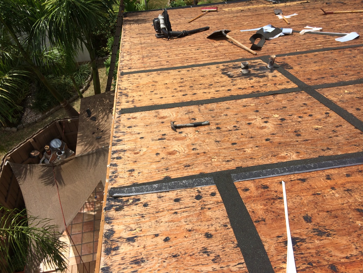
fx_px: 315
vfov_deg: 46.8
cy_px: 136
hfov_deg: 60.0
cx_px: 182
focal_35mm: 30
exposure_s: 1/1953
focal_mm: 4.12
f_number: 2.2
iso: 32
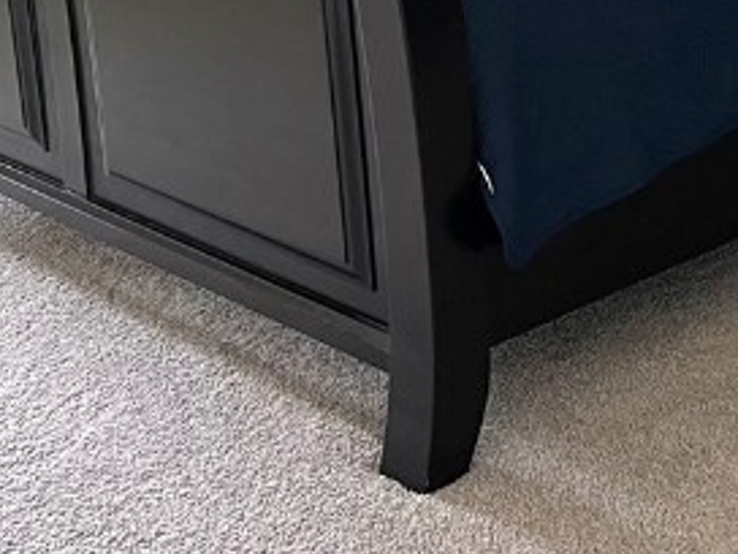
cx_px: 670
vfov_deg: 14.8
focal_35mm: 98
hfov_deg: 19.6
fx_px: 2089
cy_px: -16
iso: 200
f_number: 1.5
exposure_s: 1/60
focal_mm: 5.7
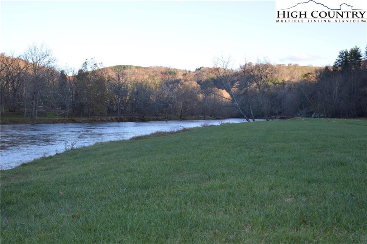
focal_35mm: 45
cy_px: 122
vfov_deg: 29.8
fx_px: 458
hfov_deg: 43.7
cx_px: 184
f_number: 4
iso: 100
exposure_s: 1/160
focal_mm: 30
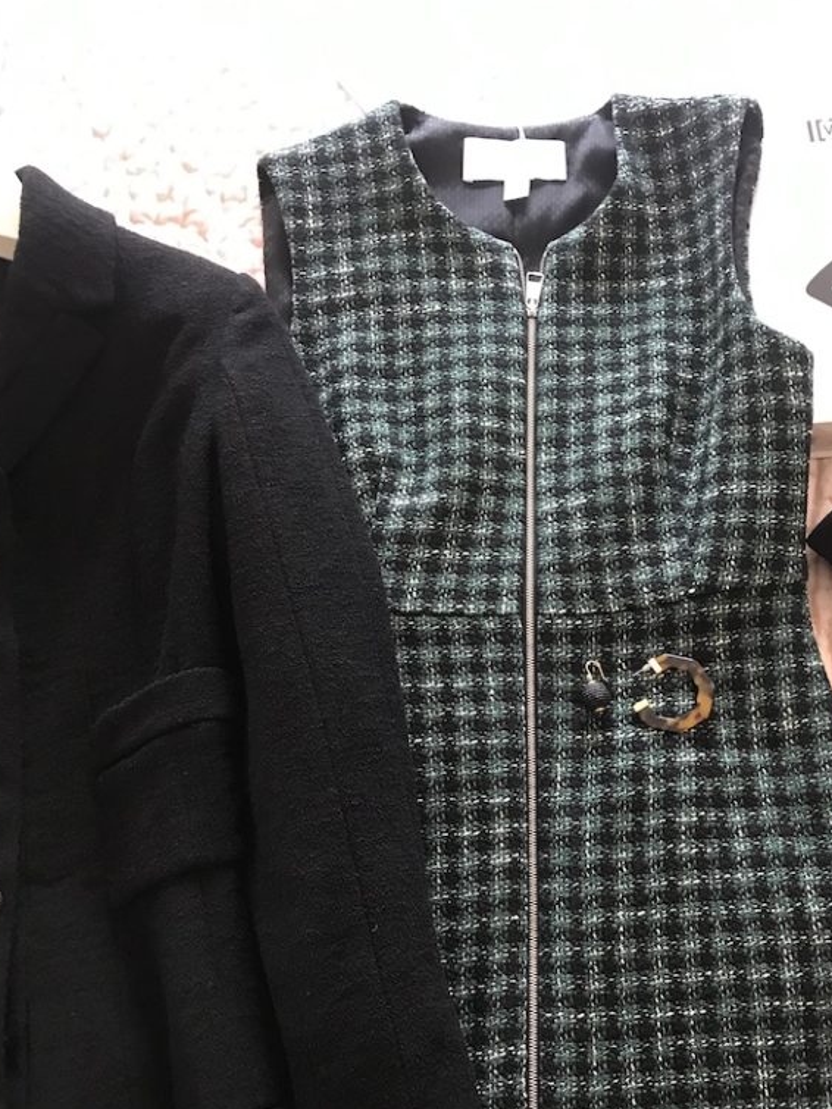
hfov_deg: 37.5
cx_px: 519
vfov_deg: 48.1
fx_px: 1218
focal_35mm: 38
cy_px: 749
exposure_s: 1/15
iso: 80
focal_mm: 3.99
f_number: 1.8
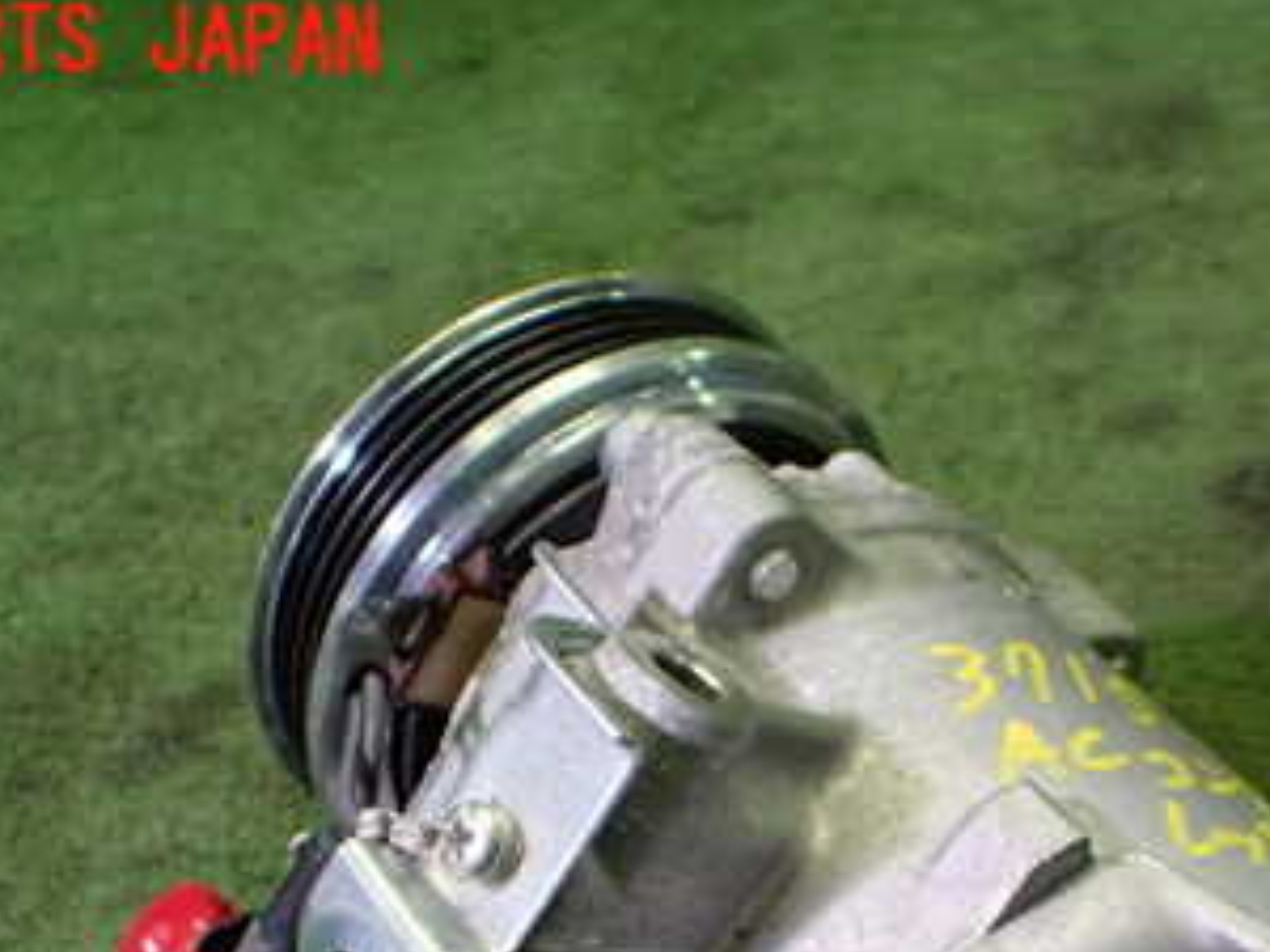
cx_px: 881
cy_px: 944
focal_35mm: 60
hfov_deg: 31.8
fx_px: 2201
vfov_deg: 23.4
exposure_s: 1/125
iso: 250
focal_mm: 5.4
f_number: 2.3
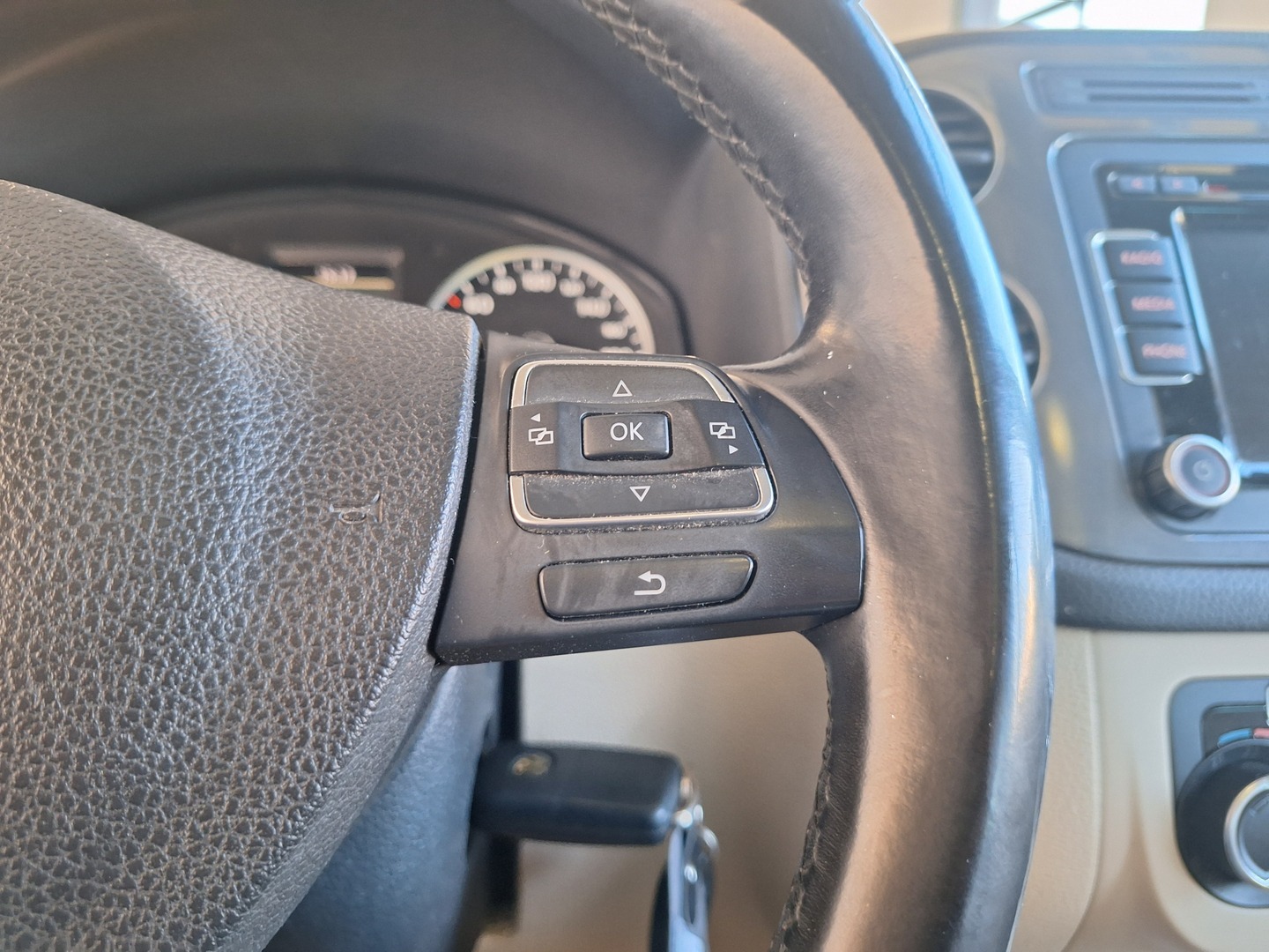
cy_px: 476
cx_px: 634
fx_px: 843
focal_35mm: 23
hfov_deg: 73.9
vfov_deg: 58.9
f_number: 1.8
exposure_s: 1/33
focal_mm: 5.54
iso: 320
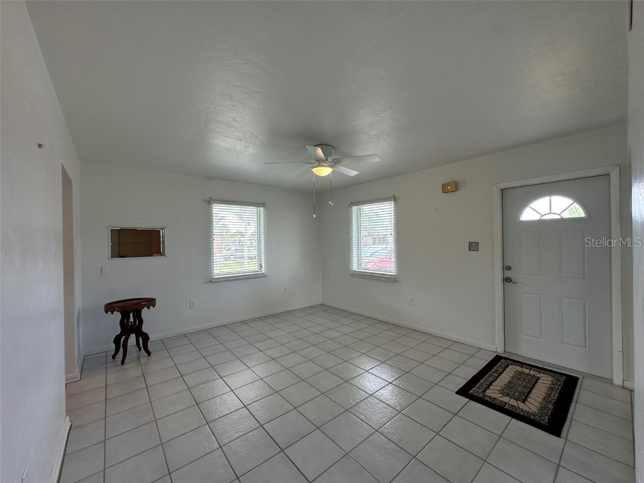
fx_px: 260
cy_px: 242
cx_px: 322
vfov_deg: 85.7
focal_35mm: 14
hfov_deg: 102.1
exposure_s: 1/120
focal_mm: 2.22
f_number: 2.2
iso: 125
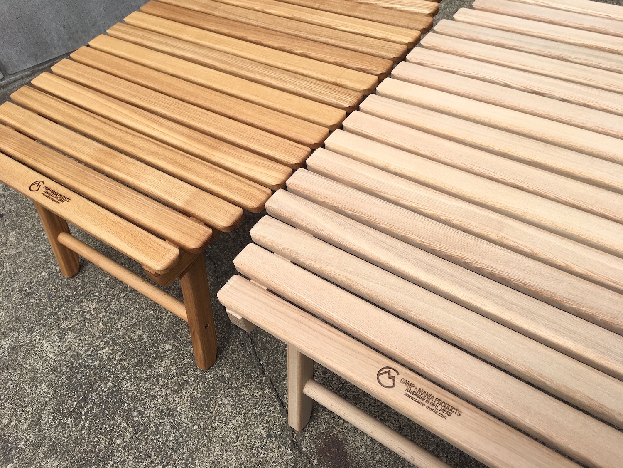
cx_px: 312
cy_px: 234
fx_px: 522
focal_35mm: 29
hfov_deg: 61.7
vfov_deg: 48.2
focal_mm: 4.15
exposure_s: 1/1040
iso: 25
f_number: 2.2
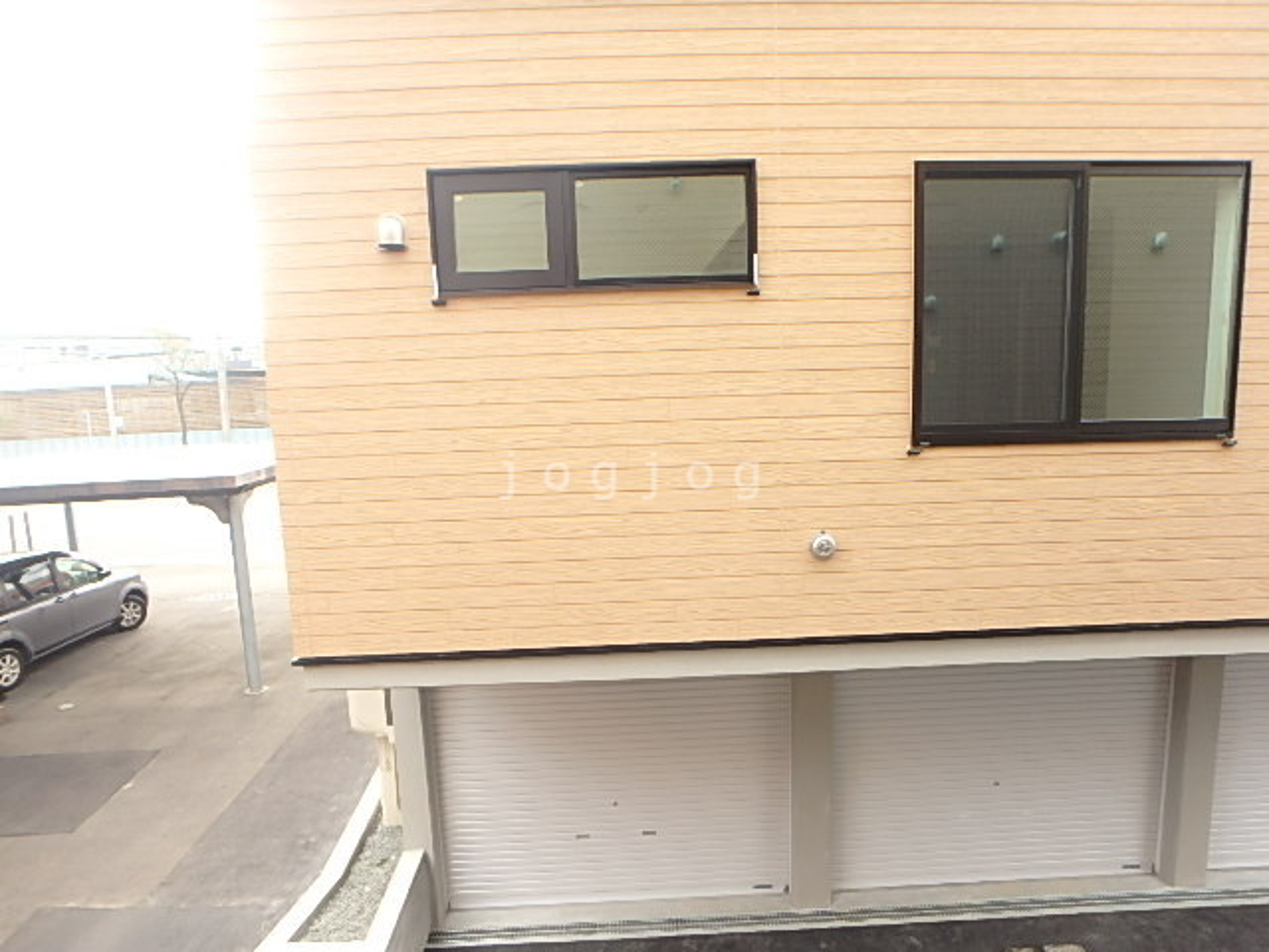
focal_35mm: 21
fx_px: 770
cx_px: 634
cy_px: 476
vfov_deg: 63.4
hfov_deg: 79.0
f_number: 3.5
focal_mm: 3.7
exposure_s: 1/60
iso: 160
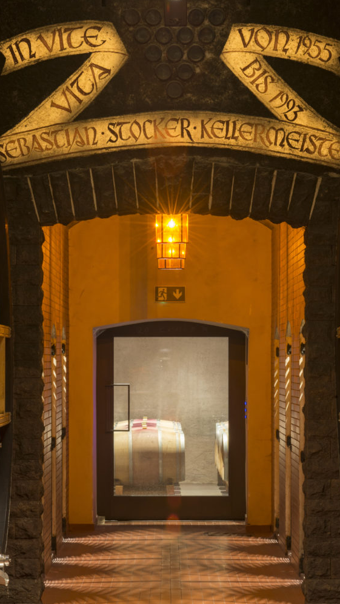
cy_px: 341
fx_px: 3878
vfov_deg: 8.9
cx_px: 173
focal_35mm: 242
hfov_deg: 5.0
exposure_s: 8
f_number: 16
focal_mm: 200
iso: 200
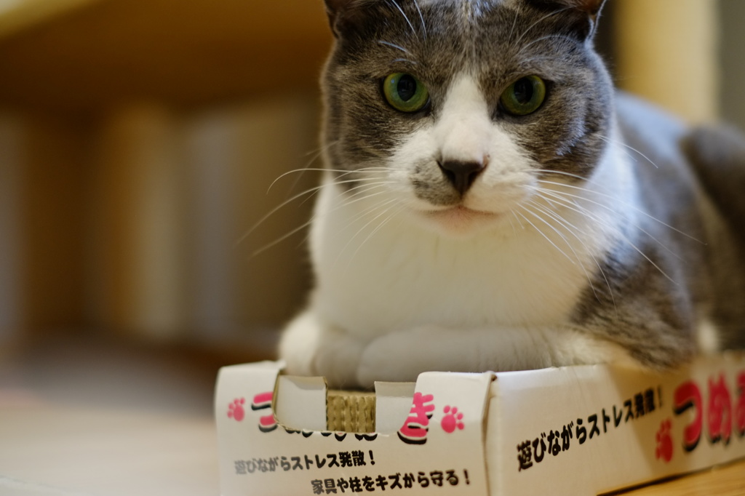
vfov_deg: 25.5
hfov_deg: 37.5
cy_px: 248
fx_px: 1096
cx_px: 372
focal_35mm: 53
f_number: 1.8
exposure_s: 1/30
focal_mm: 35
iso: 800
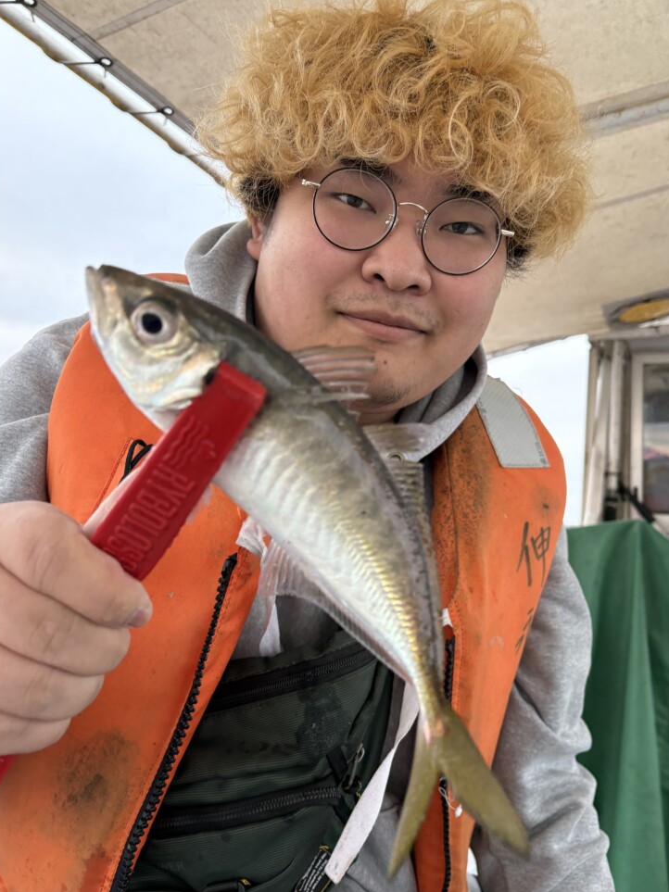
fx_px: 696
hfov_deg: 51.3
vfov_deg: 65.3
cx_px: 340
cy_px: 433
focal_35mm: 27
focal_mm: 5.96
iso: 125
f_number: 1.6
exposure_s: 1/127
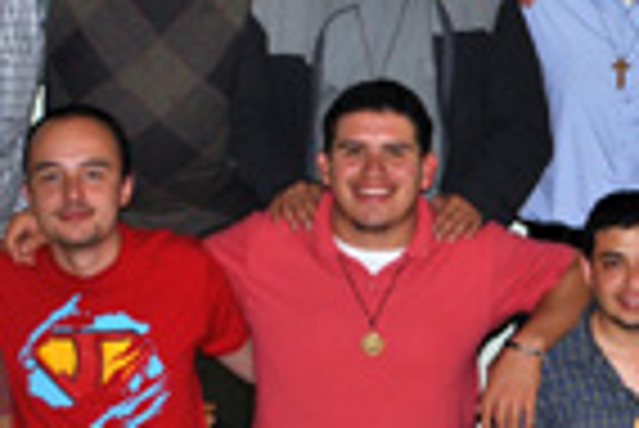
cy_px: 376
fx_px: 2701
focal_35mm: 152
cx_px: 616
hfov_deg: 13.3
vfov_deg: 9.0
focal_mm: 32
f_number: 4.8
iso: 200
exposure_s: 1/60
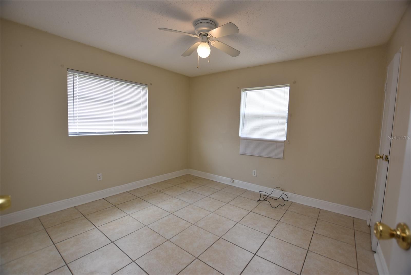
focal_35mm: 15
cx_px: 206
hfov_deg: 100.4
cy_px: 138
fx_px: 171
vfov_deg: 77.4
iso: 200
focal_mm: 10
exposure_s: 1/60
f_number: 4
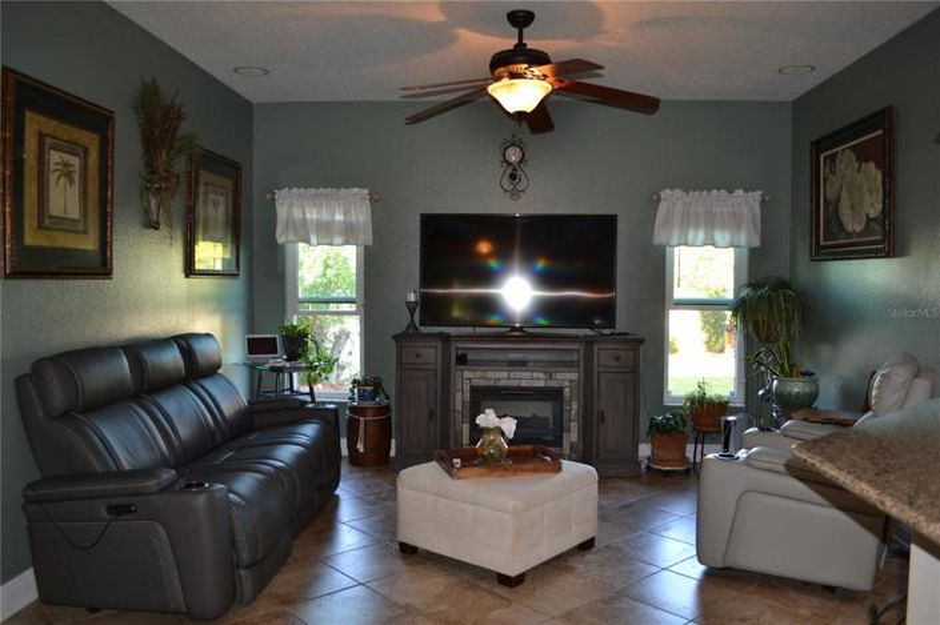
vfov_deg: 47.9
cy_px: 312
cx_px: 470
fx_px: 704
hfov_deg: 67.4
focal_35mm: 27
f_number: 3.5
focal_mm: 18
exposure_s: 1/60
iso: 450
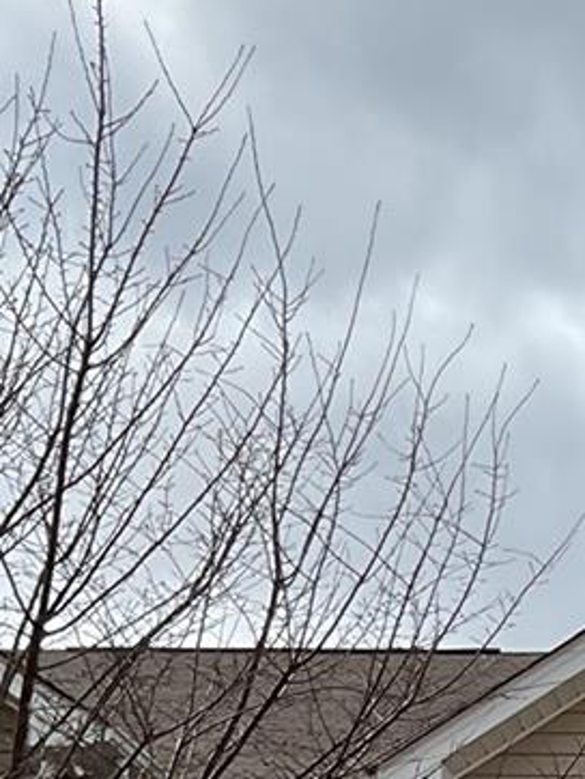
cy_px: 1371
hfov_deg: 11.1
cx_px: 1136
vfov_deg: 14.3
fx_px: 2768
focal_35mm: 123
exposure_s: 1/1577
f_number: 1.8
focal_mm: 3
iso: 16
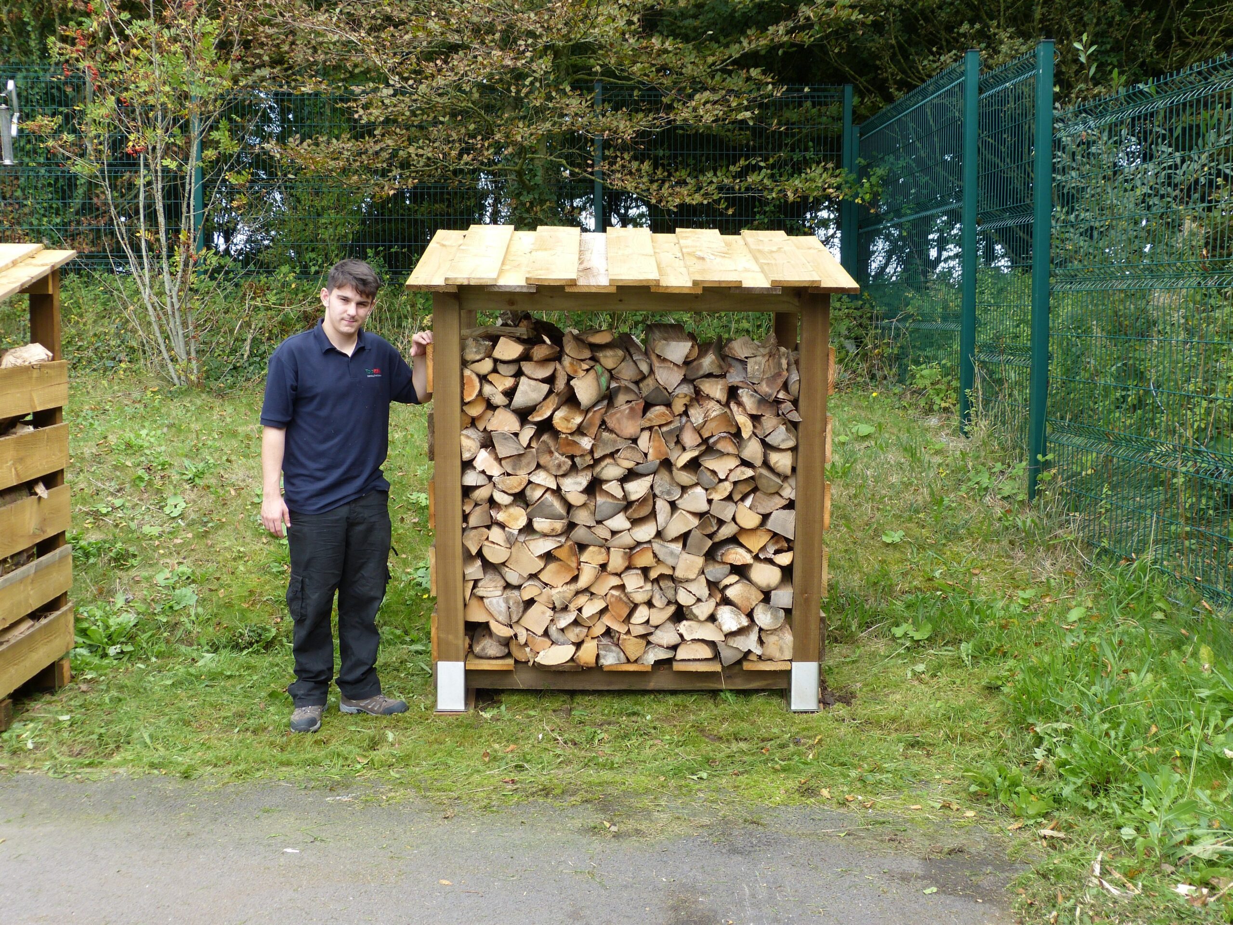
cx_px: 616
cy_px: 462
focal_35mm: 37
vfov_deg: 38.7
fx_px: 1318
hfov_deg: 50.1
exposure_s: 1/125
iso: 100
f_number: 3.6
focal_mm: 6.5
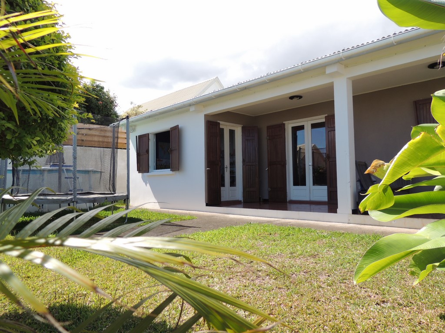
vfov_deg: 56.8
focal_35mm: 24
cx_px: 222
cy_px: 166
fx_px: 309
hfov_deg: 71.6
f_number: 3
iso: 100
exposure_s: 1/640
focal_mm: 4.3
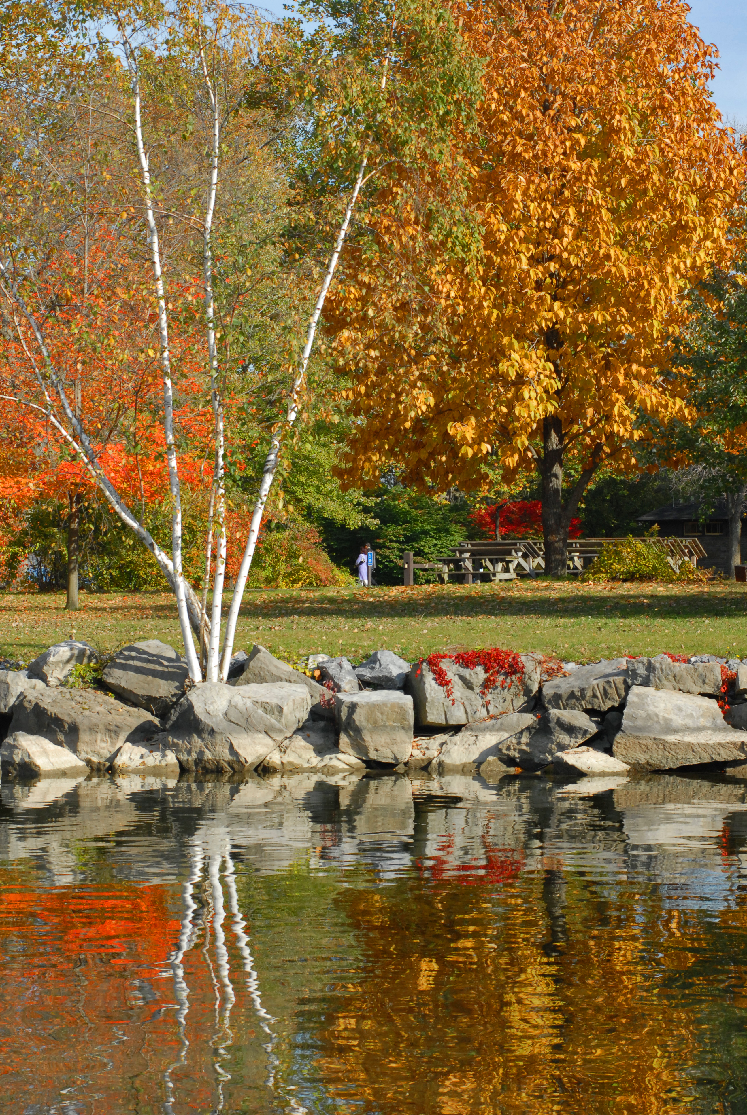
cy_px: 558
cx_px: 374
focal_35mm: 129
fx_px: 4003
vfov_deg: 15.9
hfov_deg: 10.7
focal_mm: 86
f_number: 10
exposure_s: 1/350
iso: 400
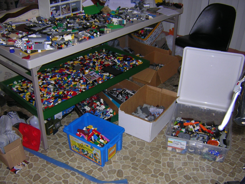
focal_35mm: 36
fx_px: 255
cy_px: 92
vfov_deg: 39.7
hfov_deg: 51.4
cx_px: 122
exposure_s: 1/60.1
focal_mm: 4.7
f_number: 2.6
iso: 136
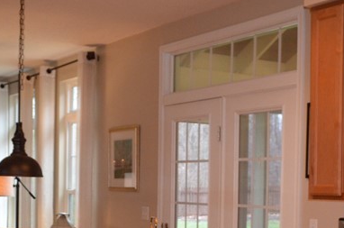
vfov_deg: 17.4
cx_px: 183
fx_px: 734
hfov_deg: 26.4
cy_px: 210
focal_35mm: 77
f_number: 3.5
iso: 1400
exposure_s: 1/60
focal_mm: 18
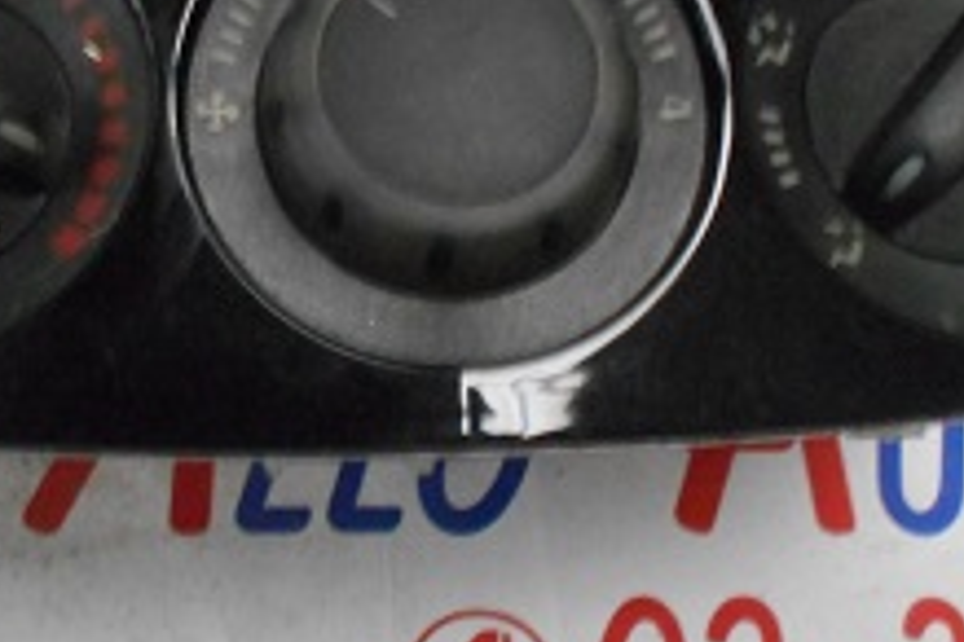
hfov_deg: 38.8
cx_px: 420
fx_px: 1366
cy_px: 114
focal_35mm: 51
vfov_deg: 25.9
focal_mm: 4.6
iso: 800
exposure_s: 1/4
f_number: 3.2
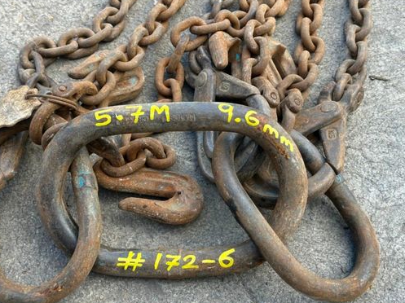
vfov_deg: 25.2
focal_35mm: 58
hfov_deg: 33.2
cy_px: 172
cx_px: 181
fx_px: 678
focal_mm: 6.86
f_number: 1.78
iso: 64
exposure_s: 1/411
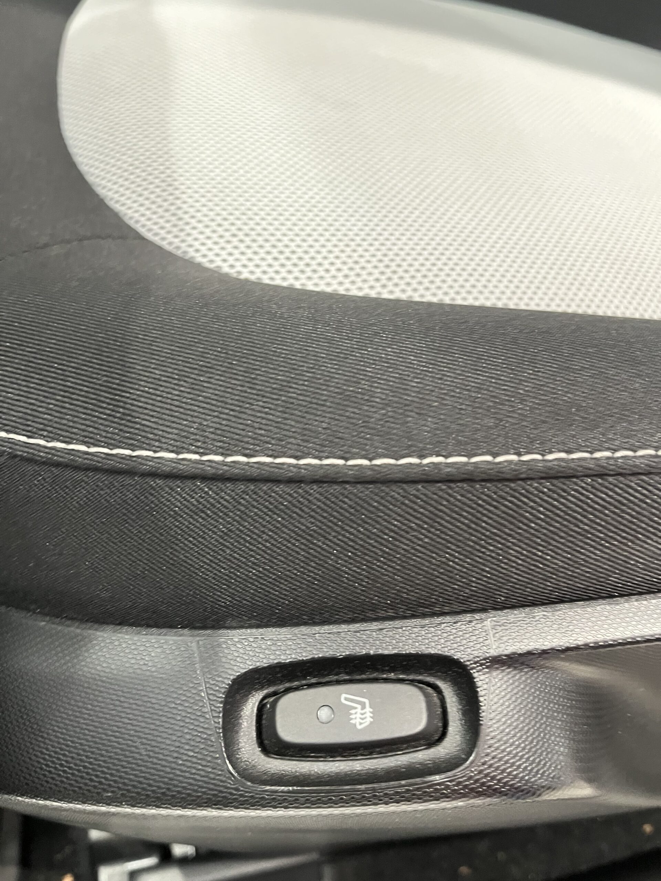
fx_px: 662
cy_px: 440
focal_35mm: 26
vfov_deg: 67.3
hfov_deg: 53.1
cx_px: 330
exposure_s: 1/25
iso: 640
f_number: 1.6
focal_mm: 5.1
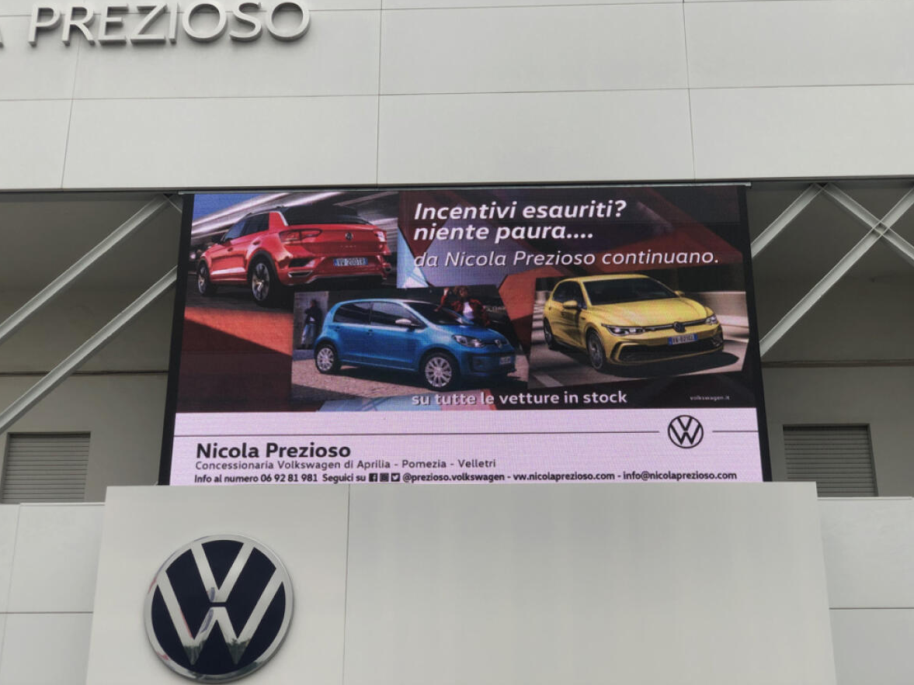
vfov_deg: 27.5
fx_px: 1400
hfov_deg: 36.2
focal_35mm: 53
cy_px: 340
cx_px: 461
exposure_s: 1/623
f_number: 2.4
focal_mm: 6
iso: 16
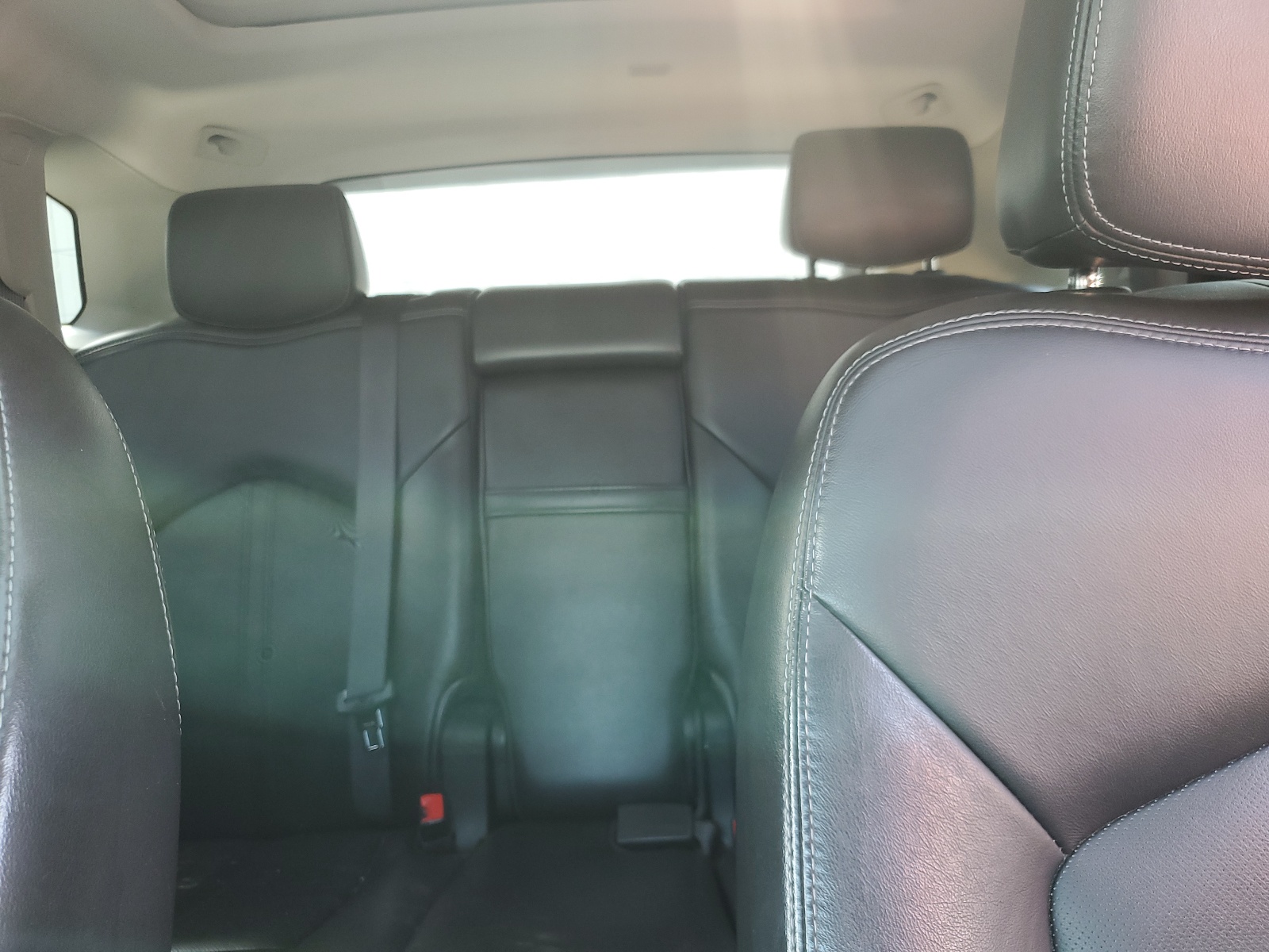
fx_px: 953
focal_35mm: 26
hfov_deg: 67.3
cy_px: 476
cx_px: 634
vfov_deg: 53.1
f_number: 1.5
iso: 68
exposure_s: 1/60.2
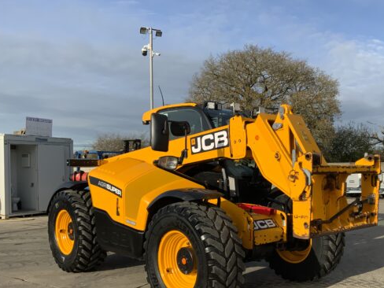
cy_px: 175
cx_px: 242
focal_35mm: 38
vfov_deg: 37.5
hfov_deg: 48.5
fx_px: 422
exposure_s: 1/1912
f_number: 1.8
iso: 16
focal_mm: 3
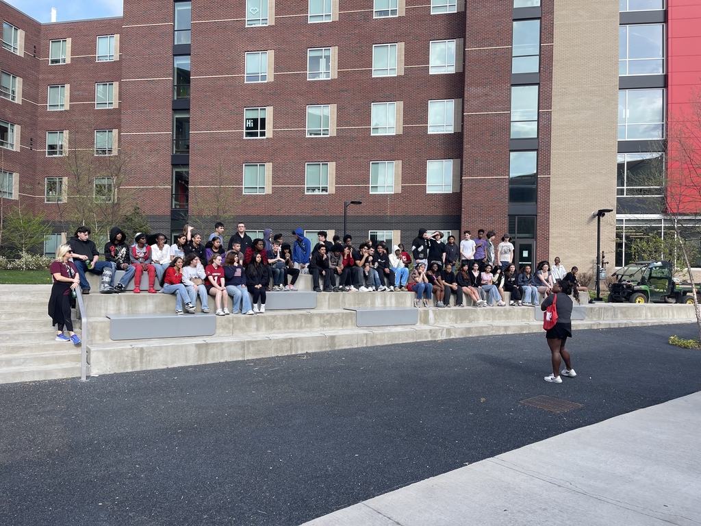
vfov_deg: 54.9
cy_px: 263
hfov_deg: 69.4
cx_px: 350
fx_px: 506
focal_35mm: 25
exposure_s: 1/1420
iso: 32
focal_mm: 5.1
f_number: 1.6
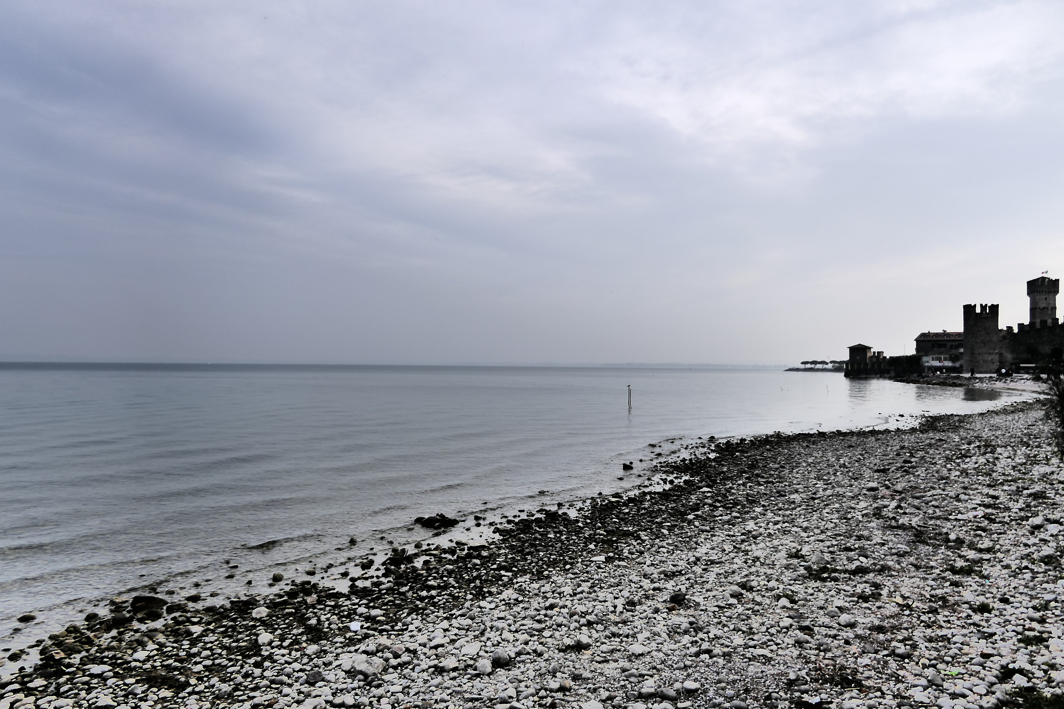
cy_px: 354
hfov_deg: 73.7
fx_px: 709
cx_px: 532
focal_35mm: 24
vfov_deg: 53.1
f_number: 4
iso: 125
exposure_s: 1/400
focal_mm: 8.8
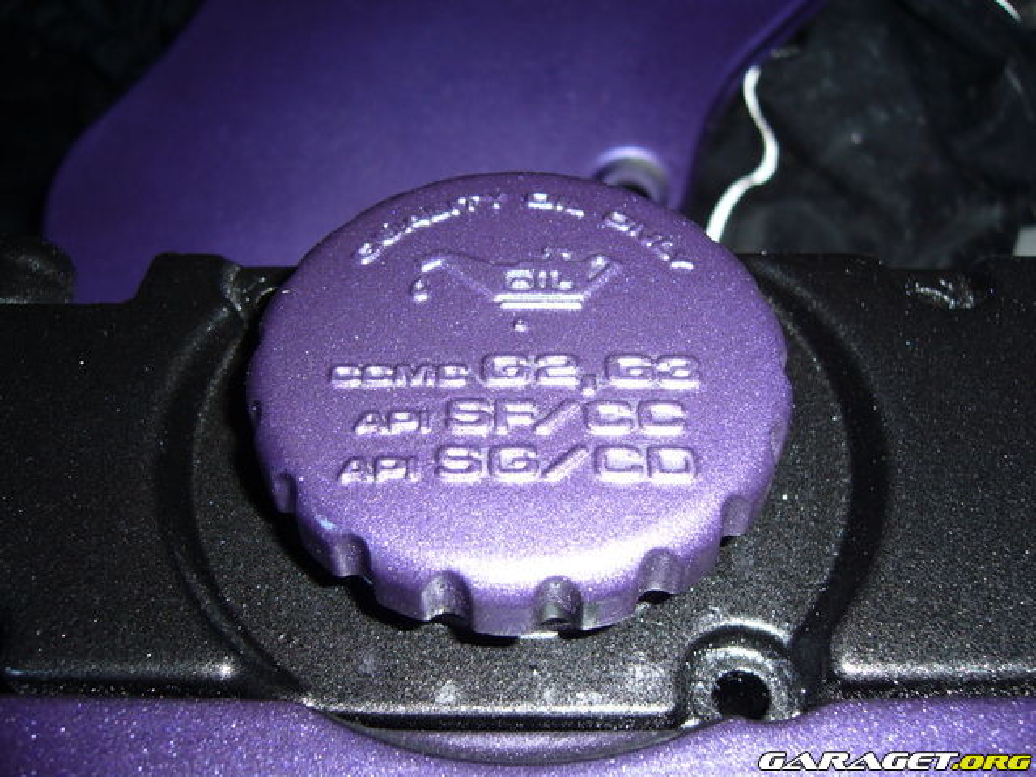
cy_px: 388
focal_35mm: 35
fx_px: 1047
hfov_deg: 52.6
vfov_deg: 40.7
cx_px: 518
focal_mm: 5.8
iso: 80
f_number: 2.8
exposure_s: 1/30
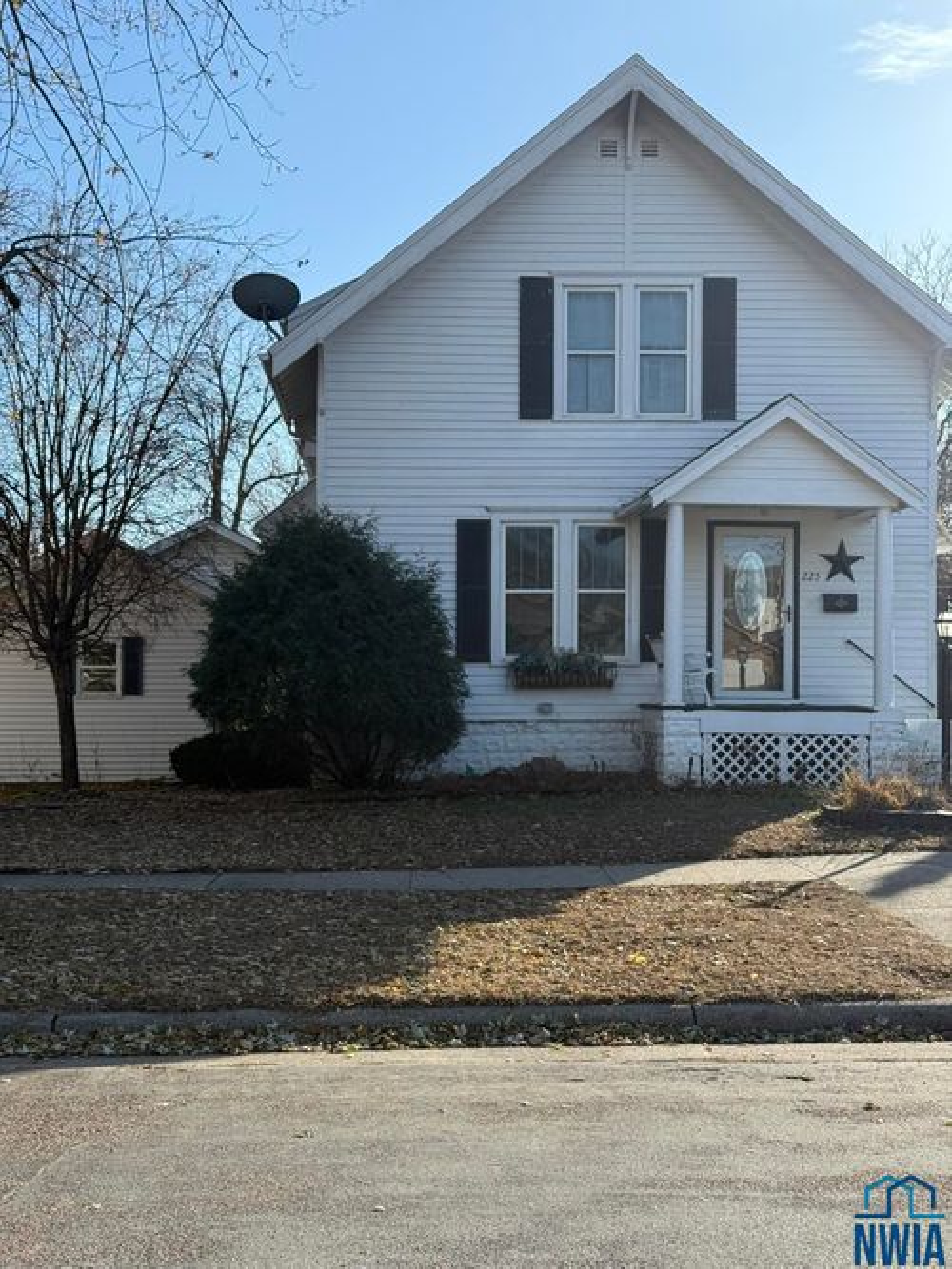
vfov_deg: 39.7
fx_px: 1761
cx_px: 476
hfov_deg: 30.3
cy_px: 634
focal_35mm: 48
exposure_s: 1/3534
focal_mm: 6.76
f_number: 1.78
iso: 100
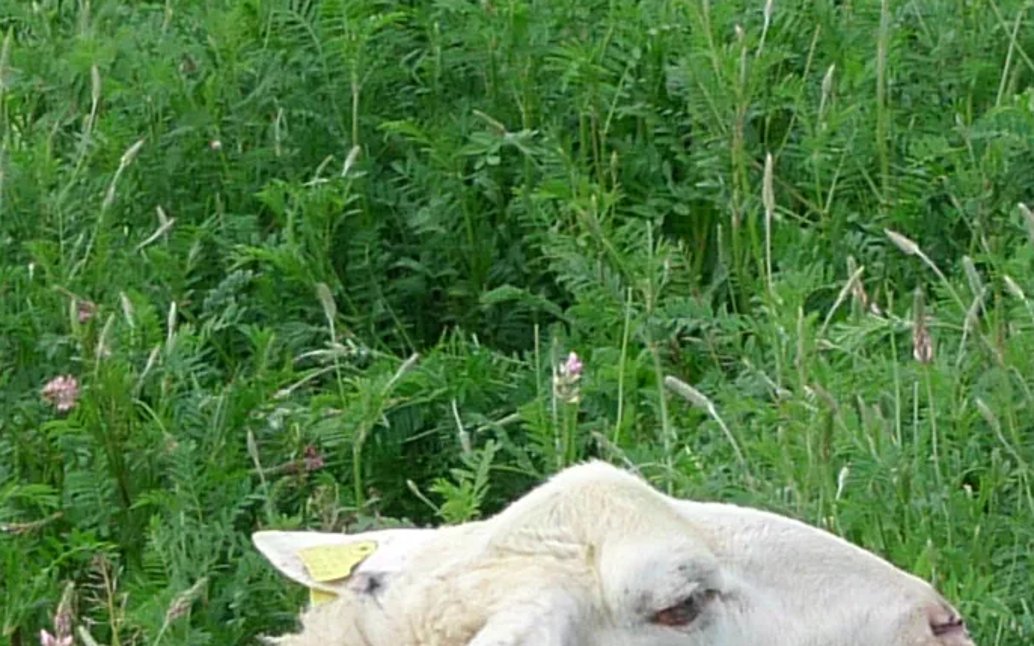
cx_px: 1076
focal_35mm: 338
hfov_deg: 6.2
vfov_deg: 3.9
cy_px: 1022
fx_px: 9526
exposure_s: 1/500
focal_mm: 12.8
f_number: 2.8
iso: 80
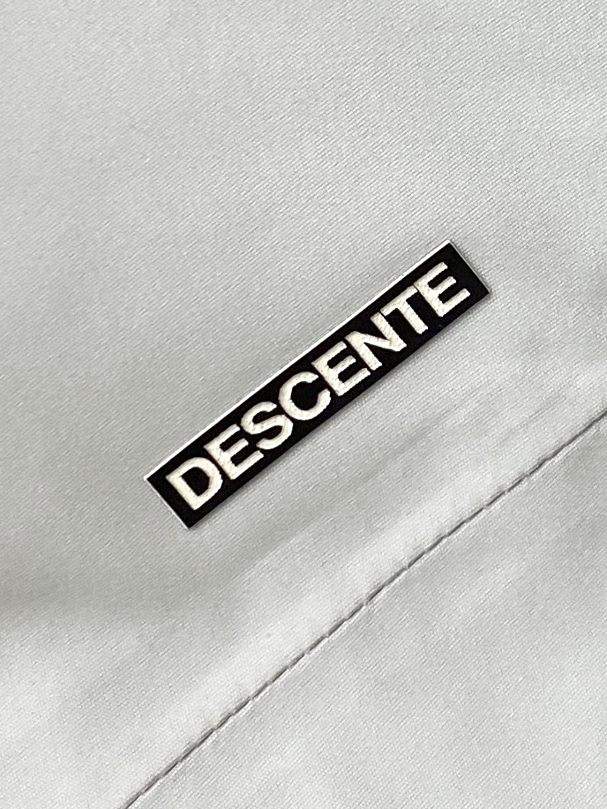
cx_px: 304
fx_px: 608
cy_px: 404
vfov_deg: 67.3
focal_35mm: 26
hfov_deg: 53.1
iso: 80
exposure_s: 1/121
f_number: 1.8
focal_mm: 4.25
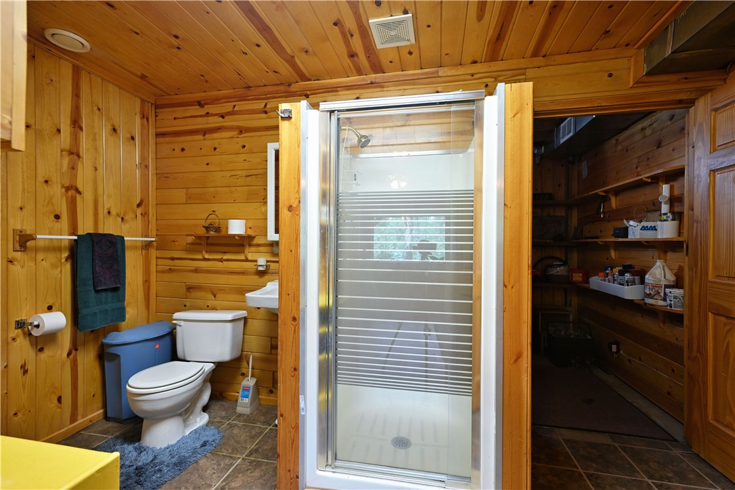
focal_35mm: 16
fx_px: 327
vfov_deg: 73.7
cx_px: 368
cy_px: 245
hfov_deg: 96.7
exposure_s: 1/13
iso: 400
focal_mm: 16
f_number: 5.6
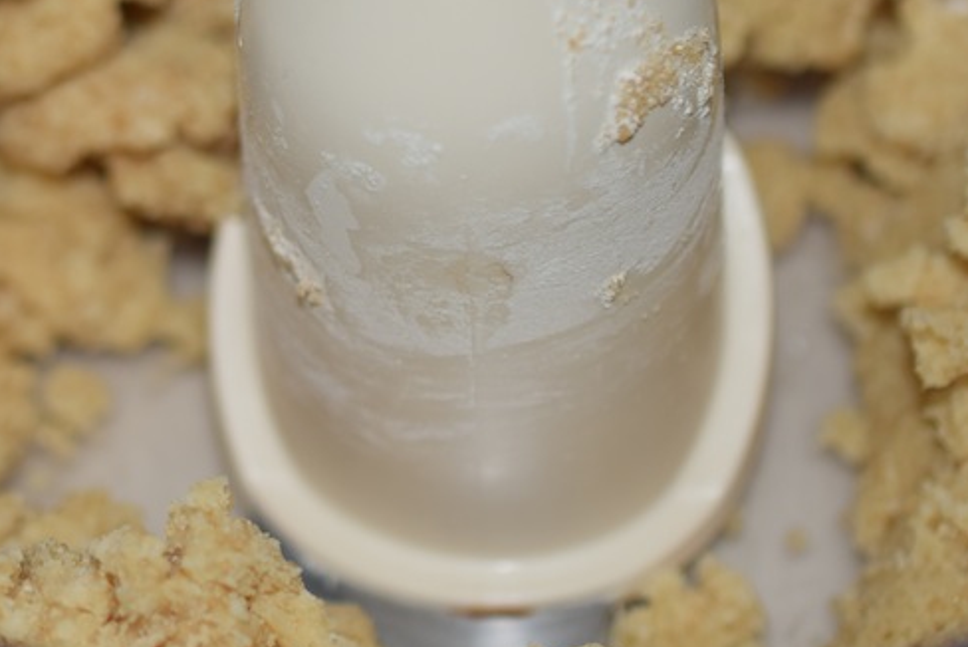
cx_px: 305
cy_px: 113
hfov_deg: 16.6
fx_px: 3309
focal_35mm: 123
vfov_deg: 11.1
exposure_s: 1/60
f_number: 3
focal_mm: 40
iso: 110
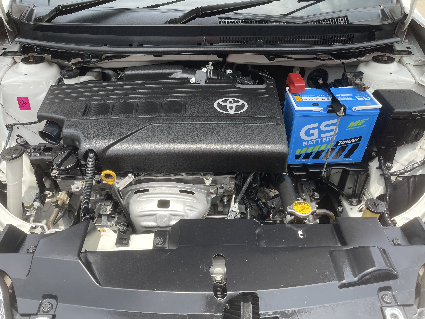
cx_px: 212
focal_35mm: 25
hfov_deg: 69.4
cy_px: 160
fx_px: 307
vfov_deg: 54.9
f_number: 1.6
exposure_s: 1/735
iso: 32
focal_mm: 5.1
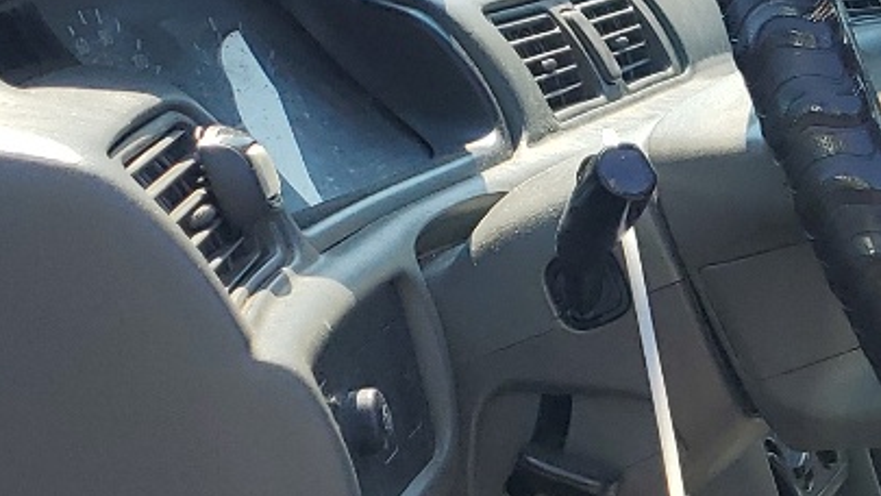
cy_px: 596
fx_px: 2617
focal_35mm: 112
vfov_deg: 10.6
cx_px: 1266
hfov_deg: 17.4
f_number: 1.5
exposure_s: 1/909
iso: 50
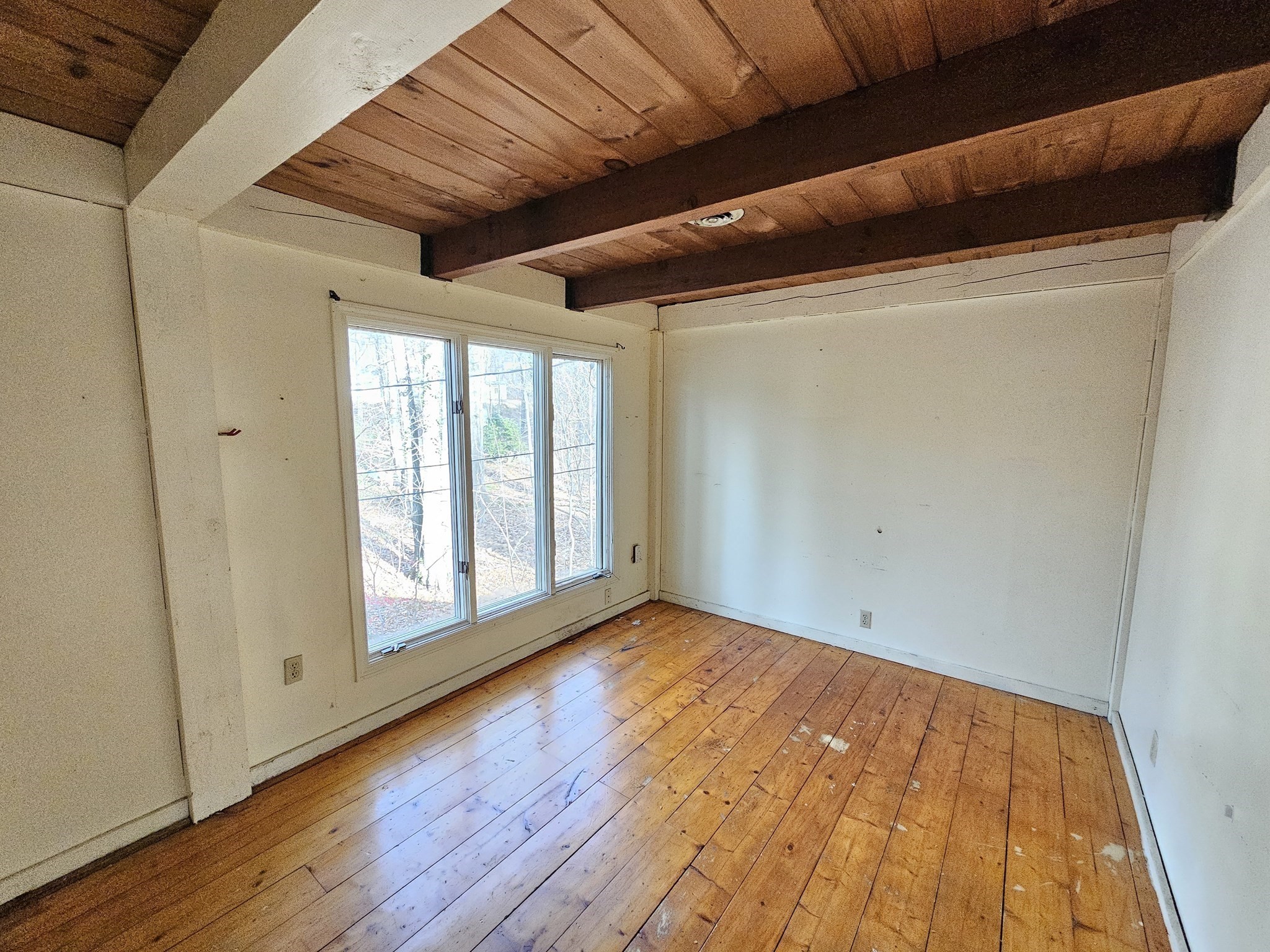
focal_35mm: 13
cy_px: 476
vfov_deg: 89.9
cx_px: 635
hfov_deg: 106.2
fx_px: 477
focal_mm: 2.2
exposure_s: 1/100
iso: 800
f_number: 2.2
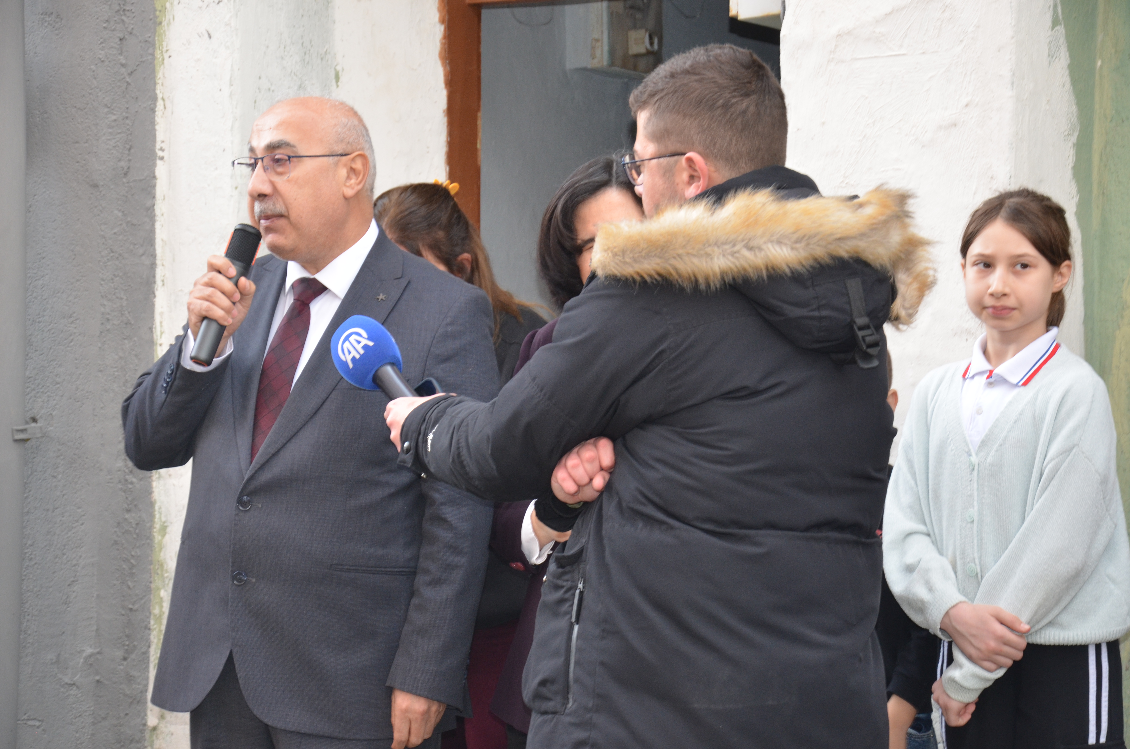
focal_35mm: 112
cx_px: 565
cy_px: 374
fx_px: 3524
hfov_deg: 18.2
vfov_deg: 12.1
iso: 640
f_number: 5.3
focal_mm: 75
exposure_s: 1/60
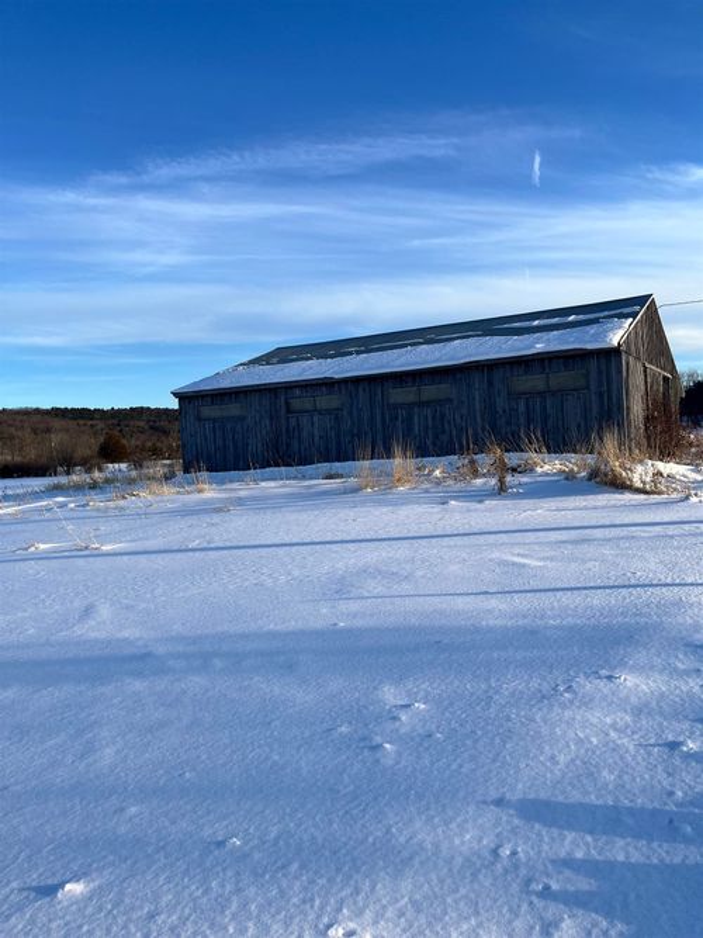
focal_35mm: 26
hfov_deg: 53.0
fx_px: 704
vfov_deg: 67.3
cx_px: 352
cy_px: 469
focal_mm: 5.1
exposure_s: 1/2571
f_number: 1.6
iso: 50
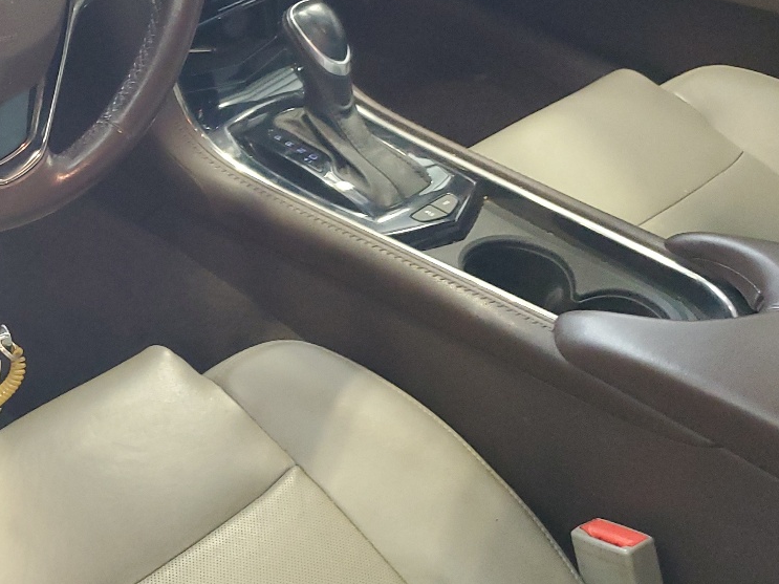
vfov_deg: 26.0
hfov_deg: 31.3
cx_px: -36
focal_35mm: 56
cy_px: 219
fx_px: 1260
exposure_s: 1/60.2
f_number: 1.5
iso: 278
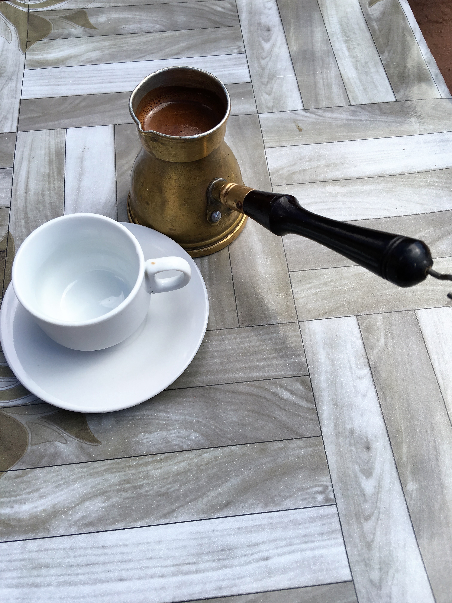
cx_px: 226
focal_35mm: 29
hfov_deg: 48.2
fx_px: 505
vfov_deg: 61.7
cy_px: 302
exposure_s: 1/962
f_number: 2.2
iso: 25
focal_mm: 4.15
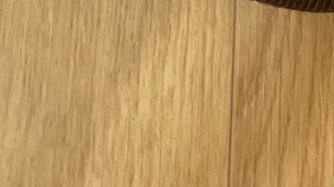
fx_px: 1355
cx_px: 363
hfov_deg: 13.8
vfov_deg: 6.3
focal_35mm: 153
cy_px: -584
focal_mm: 4.25
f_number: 1.8
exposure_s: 1/45
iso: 500
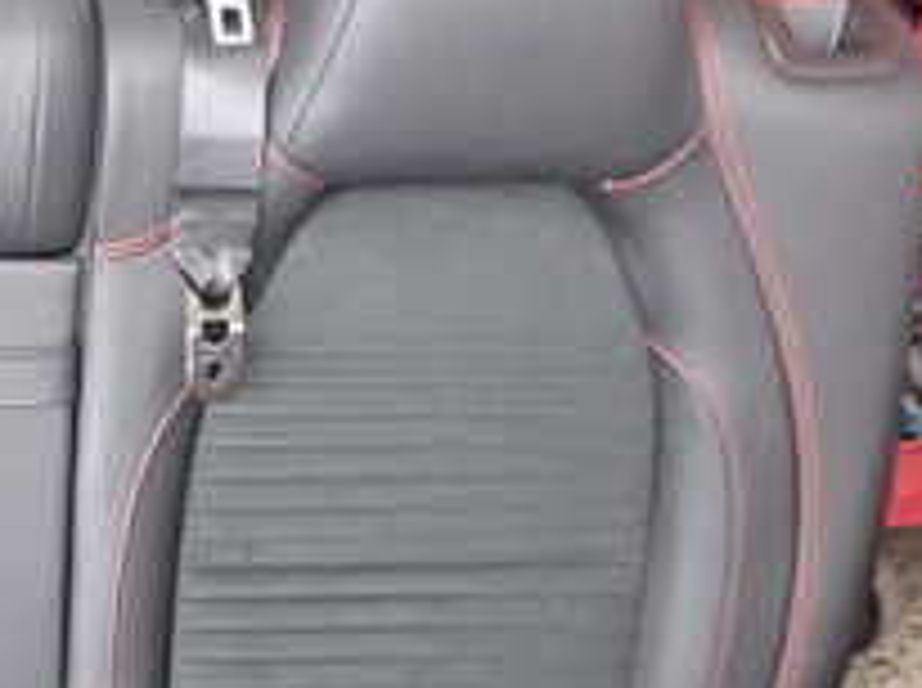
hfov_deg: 21.0
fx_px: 2340
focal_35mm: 88
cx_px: -126
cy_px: 746
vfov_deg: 16.3
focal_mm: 5.4
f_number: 2.3
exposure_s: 1/30
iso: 320
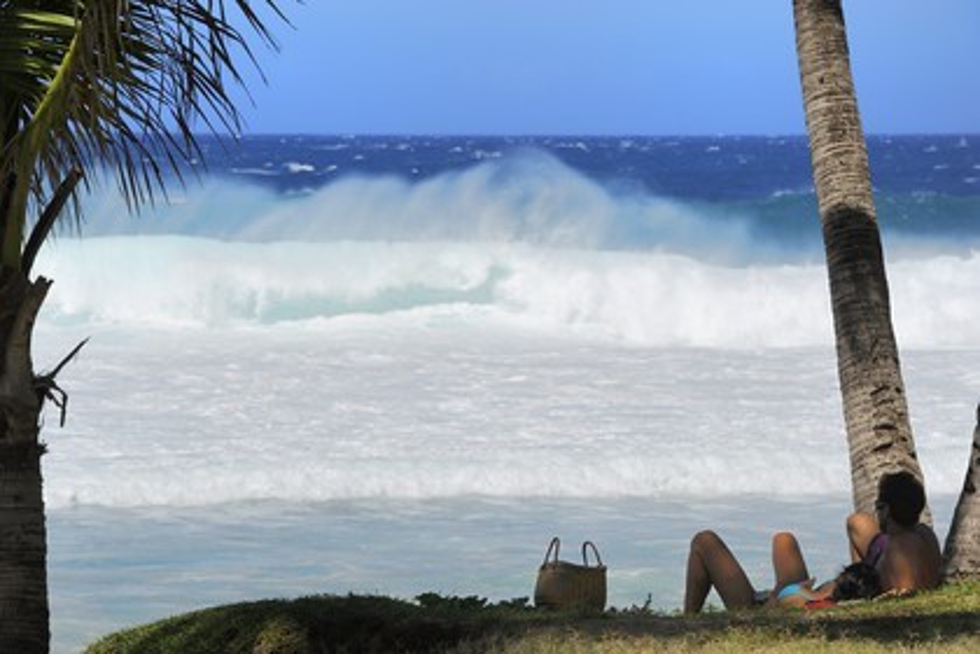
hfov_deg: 12.1
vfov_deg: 8.1
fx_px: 4627
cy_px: 327
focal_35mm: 170
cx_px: 490
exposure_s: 1/250
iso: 200
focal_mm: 170
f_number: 14
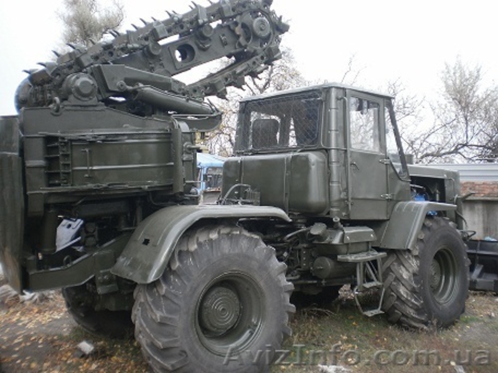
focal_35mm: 42
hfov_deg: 44.8
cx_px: 249
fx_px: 604
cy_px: 186
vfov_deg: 34.3
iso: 100
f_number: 3.5
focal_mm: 7.4
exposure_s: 1/125
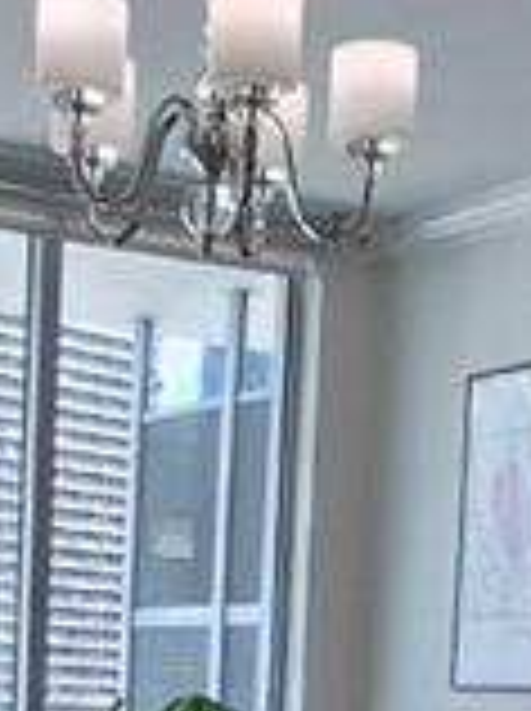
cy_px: 968
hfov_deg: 14.9
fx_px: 2030
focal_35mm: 99
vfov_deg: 18.3
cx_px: 171
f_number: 2.2
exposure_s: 1/153
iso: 50
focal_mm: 1.74
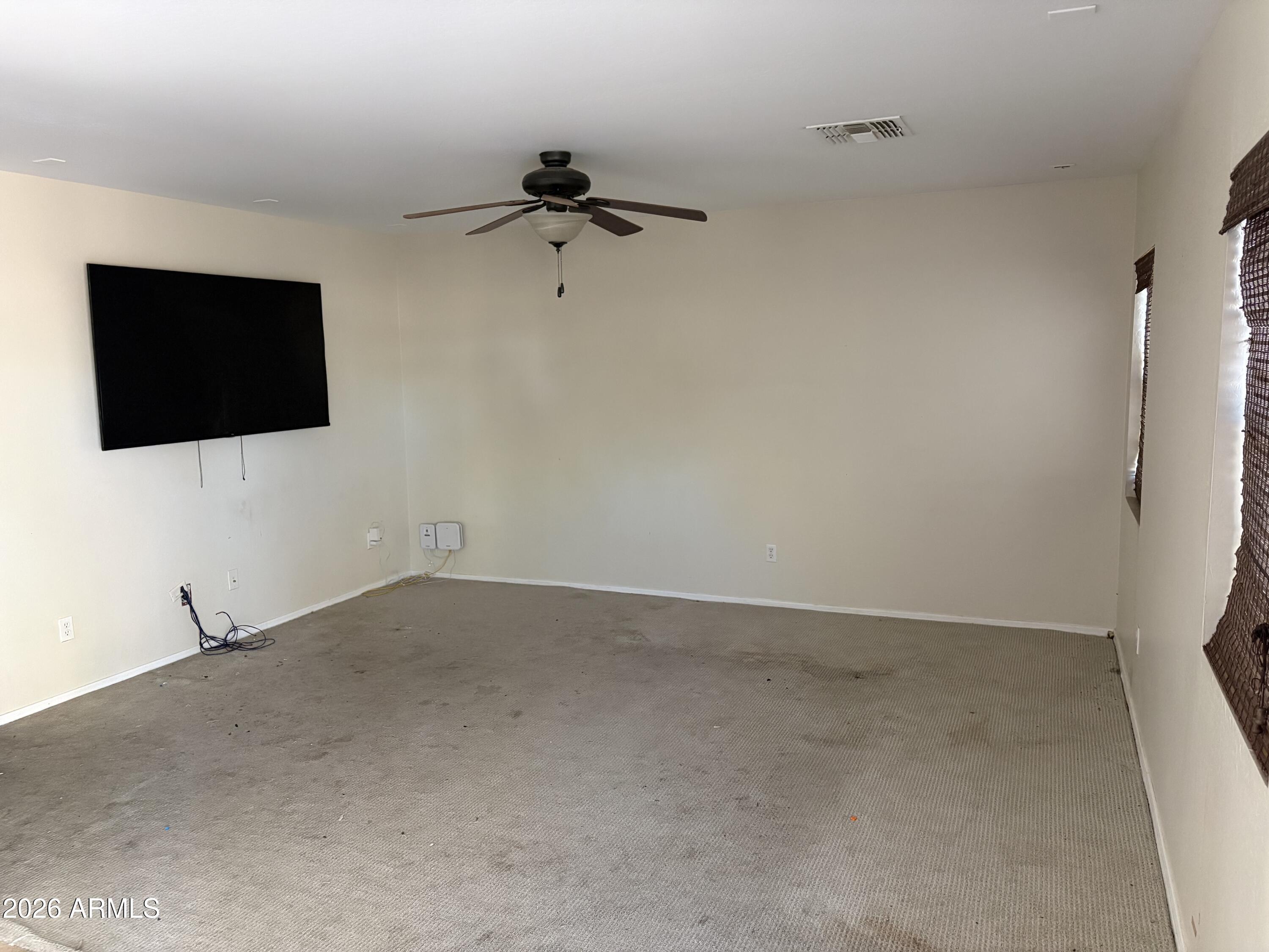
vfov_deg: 53.1
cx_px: 634
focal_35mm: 26
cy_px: 476
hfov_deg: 67.3
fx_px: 953
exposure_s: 1/56
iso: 500
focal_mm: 5.96
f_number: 1.6
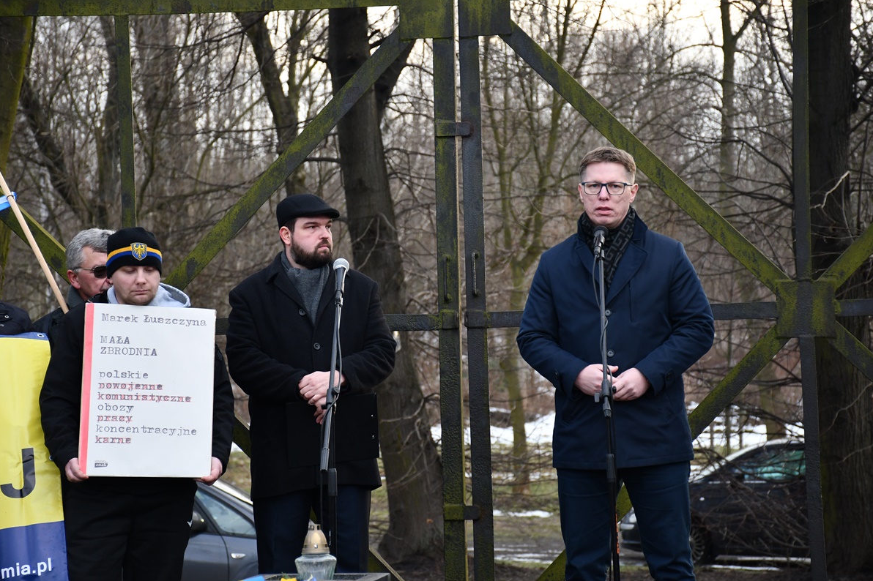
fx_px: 3467
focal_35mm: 143
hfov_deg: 14.4
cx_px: 435
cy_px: 290
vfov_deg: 9.6
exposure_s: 1/320
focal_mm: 95
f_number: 5.3
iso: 800
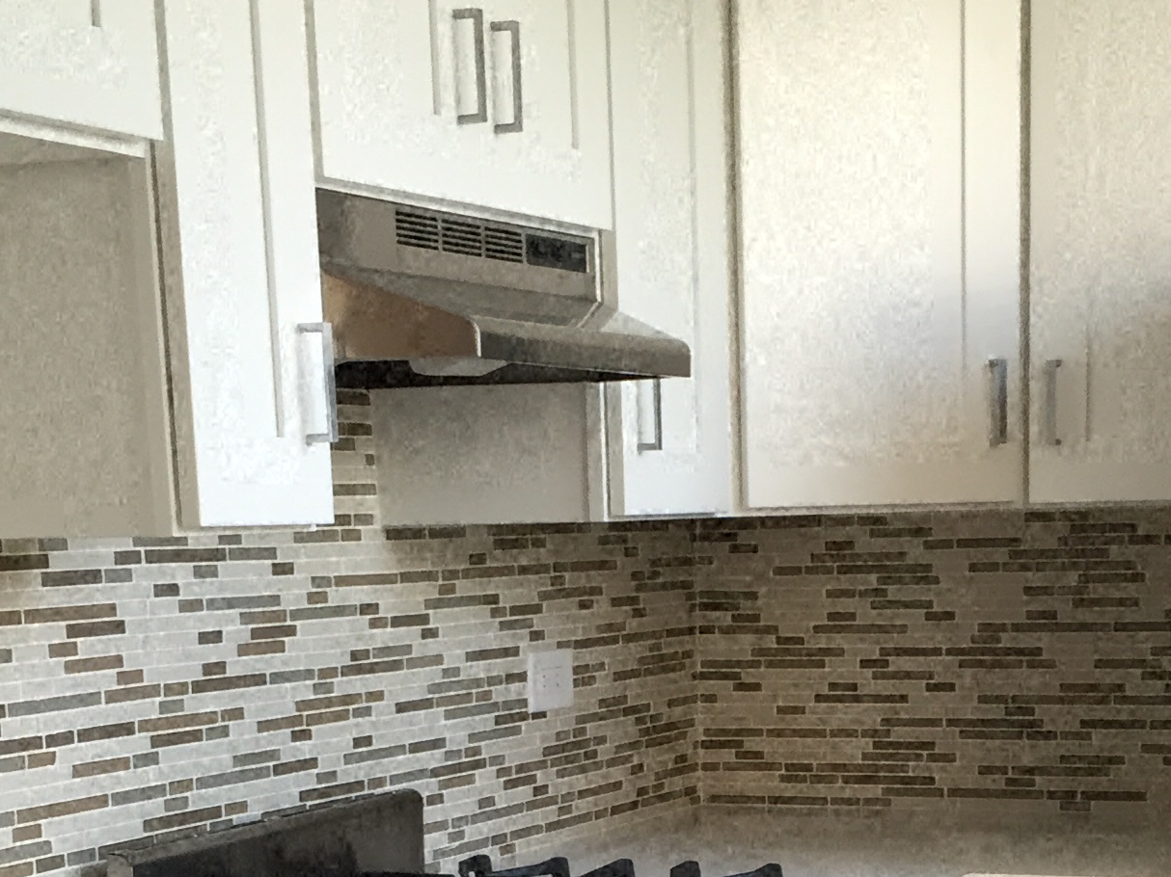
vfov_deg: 17.9
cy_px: 1083
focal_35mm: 78
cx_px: 758
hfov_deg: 24.9
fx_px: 2638
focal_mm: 4.15
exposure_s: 1/30
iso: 32
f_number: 2.2
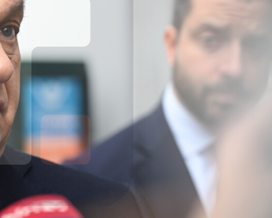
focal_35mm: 186
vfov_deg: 8.3
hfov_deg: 10.3
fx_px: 1498
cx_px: 7
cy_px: 80
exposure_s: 1/400
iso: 1100
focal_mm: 101
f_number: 4
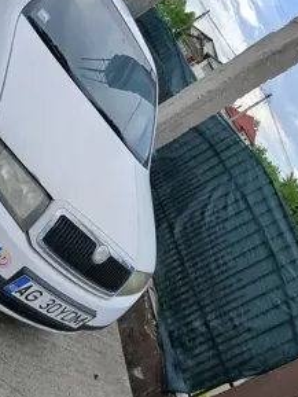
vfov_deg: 51.2
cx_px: 136
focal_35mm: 36
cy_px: 176
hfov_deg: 39.7
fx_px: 413
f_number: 1.8
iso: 20
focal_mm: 3.98
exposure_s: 1/177
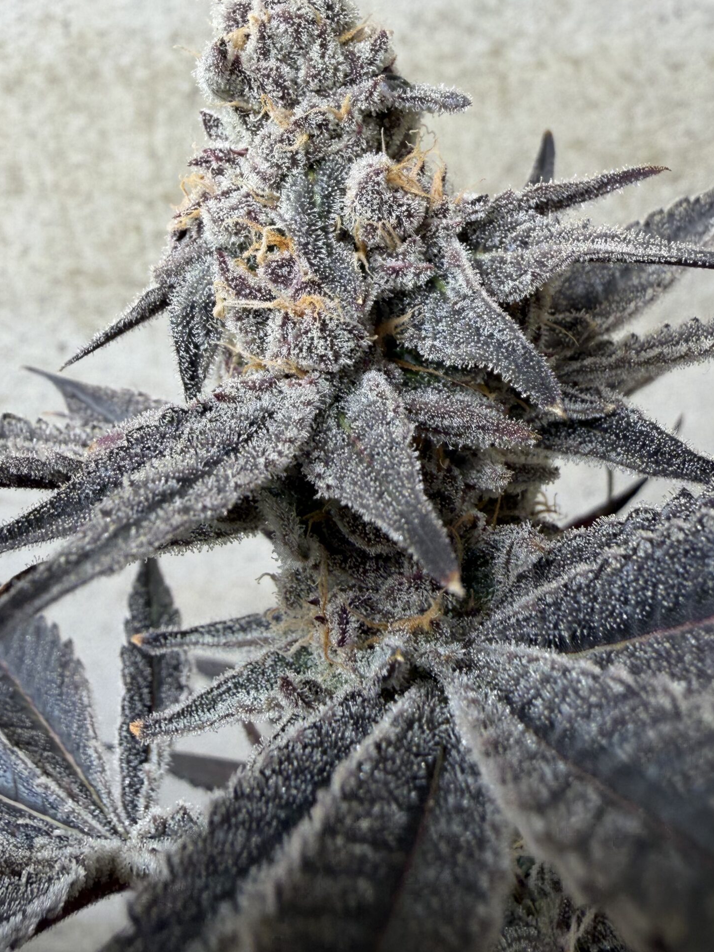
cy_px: 378
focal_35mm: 32
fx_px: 880
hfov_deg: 44.1
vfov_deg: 56.4
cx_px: 339
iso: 50
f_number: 2.2
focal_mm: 2.22
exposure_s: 1/467
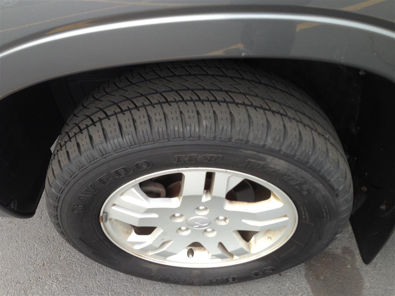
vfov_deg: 42.9
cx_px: 198
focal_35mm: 33
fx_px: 377
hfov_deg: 55.4
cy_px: 148
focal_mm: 4.13
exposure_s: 1/235
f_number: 2.4
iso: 50
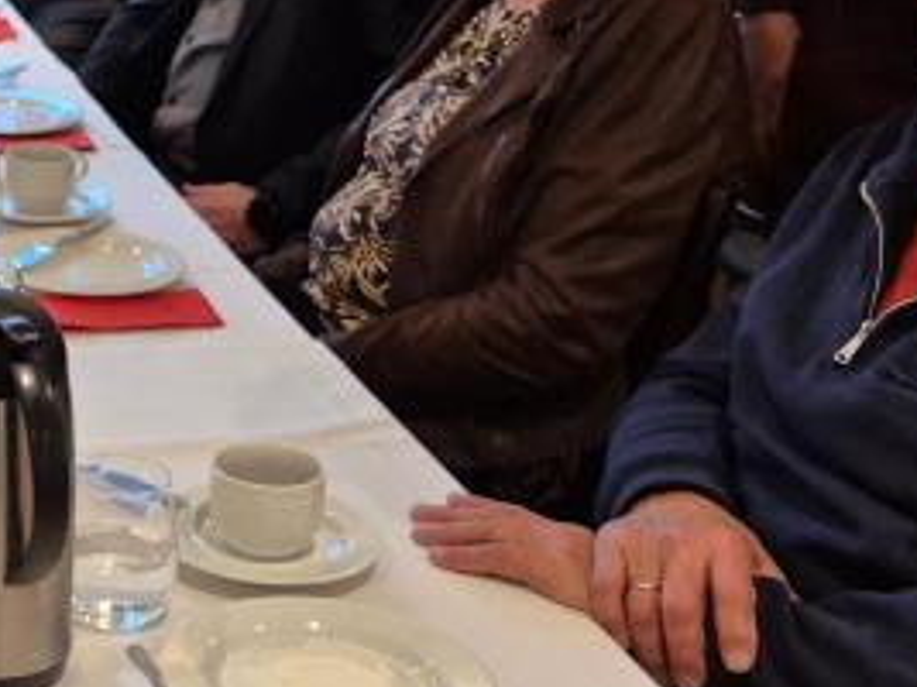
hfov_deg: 25.7
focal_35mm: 69
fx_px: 1827
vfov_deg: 21.2
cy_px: 251
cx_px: -131
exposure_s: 1/100
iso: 250
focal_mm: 5.4
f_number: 1.8
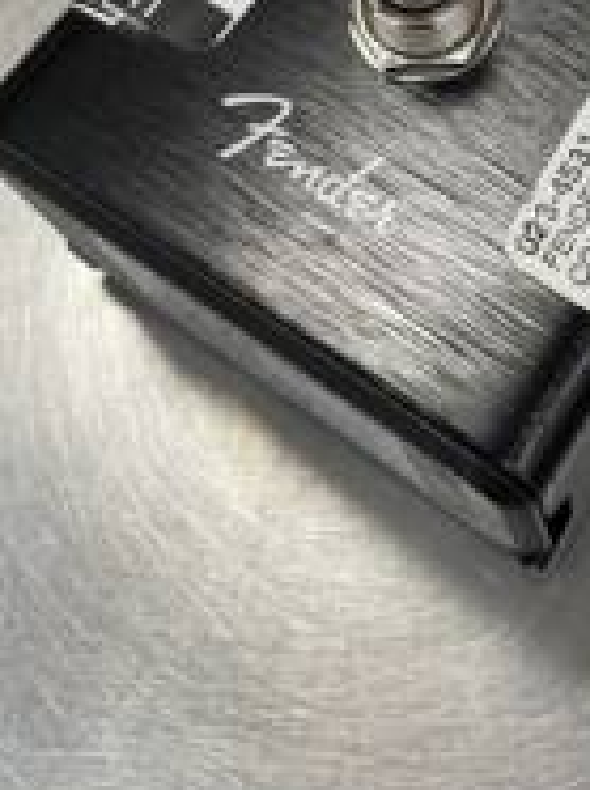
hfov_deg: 25.2
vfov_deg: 31.8
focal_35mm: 56
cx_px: 535
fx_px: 1276
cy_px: 0
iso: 125
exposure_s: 1/60
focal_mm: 4.2
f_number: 1.6
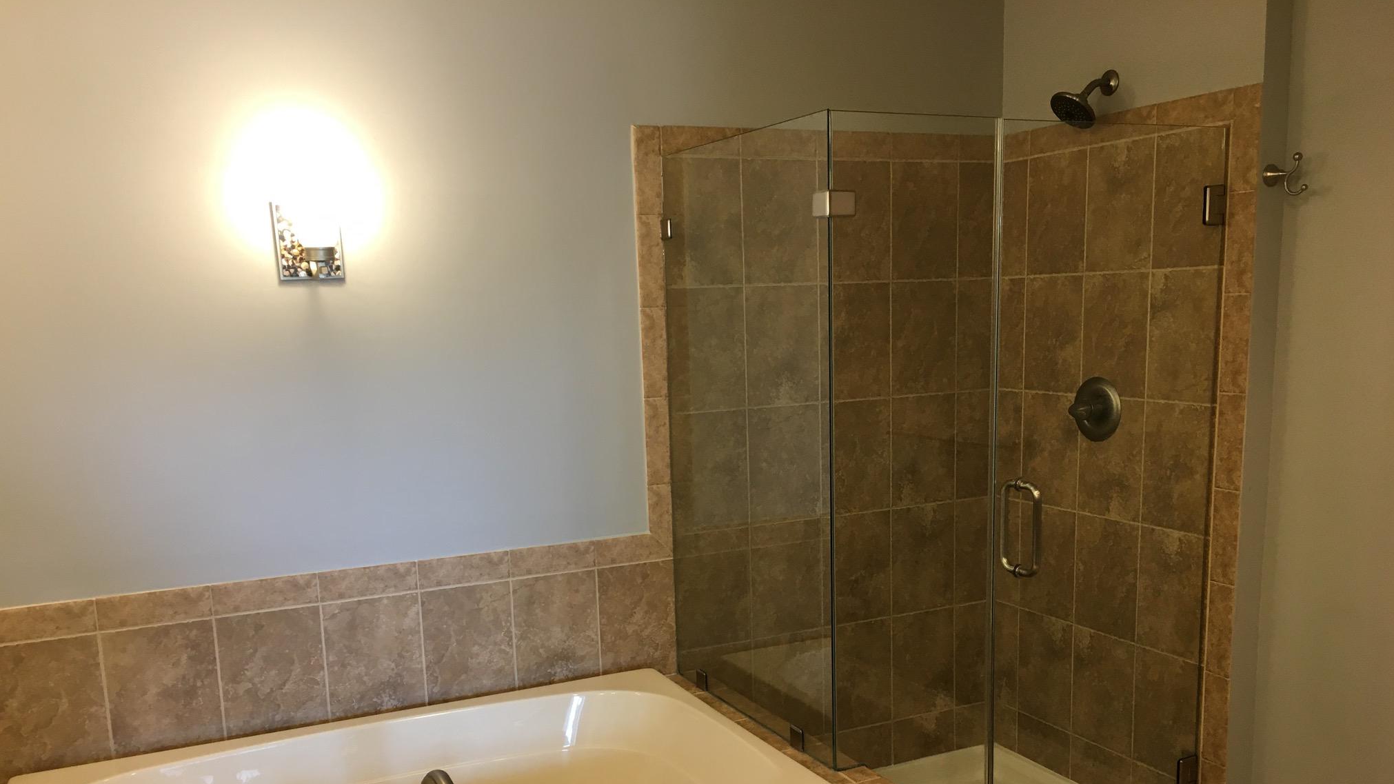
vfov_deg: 36.3
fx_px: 1183
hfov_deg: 61.0
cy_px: 525
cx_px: 705
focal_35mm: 32
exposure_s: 1/30
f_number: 2.2
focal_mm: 4.15
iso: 64
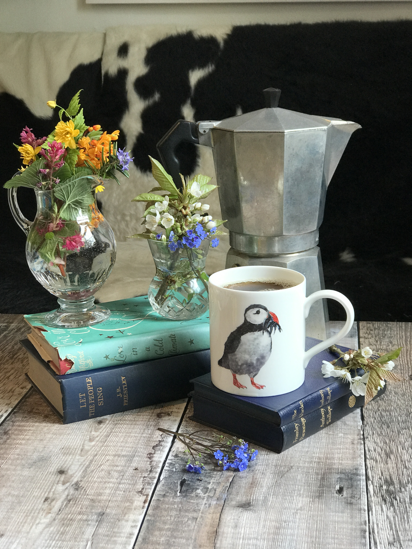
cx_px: 206
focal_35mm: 57
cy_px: 274
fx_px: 905
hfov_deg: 25.7
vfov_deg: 33.8
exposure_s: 1/50
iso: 64
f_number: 2.8
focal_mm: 6.6
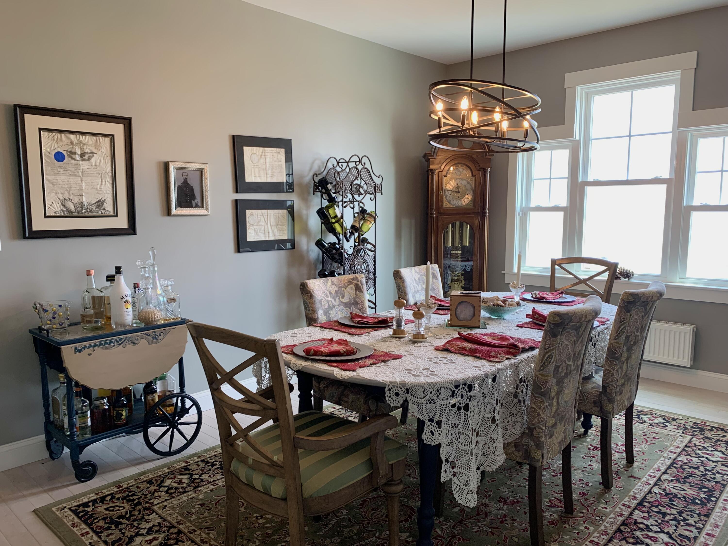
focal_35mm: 26
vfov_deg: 53.1
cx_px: 364
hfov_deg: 67.3
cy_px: 273
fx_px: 547
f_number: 1.8
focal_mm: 4.25
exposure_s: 1/60
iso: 64
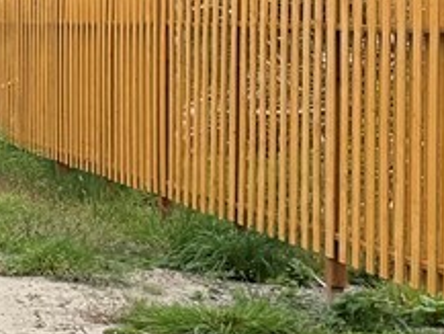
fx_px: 2272
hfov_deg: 9.8
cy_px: -20
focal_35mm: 177
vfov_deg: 8.3
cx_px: -616
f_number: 1.78
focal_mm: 6.76
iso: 80
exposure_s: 1/2525
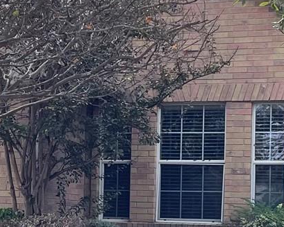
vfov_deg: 12.1
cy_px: 196
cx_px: 121
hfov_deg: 15.2
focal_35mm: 127
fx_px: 1067
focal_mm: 4.2
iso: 32
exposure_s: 1/1553
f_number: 1.6
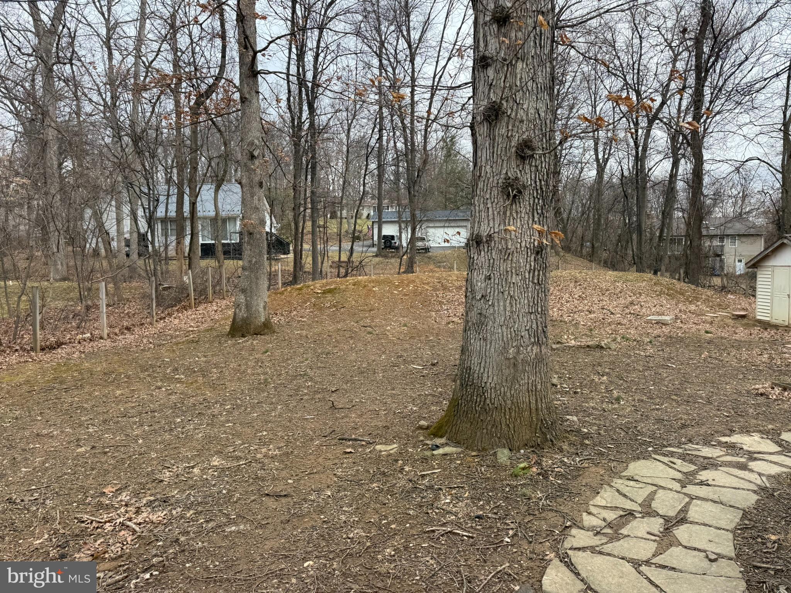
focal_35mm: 24
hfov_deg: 71.6
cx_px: 396
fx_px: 548
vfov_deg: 56.8
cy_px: 296
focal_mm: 6.76
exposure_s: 1/389
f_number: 1.78
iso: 80
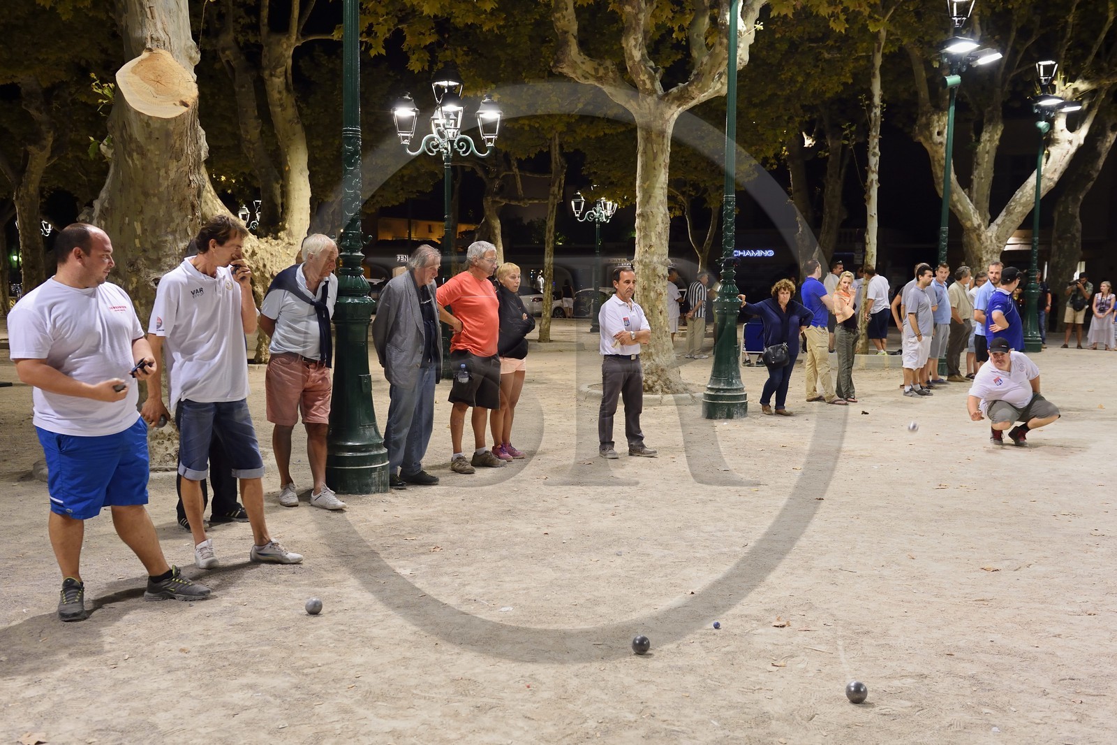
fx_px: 1055
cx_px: 558
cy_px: 372
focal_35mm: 34
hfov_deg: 55.8
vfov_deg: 38.9
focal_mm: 34
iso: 1600
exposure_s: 1/80
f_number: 5
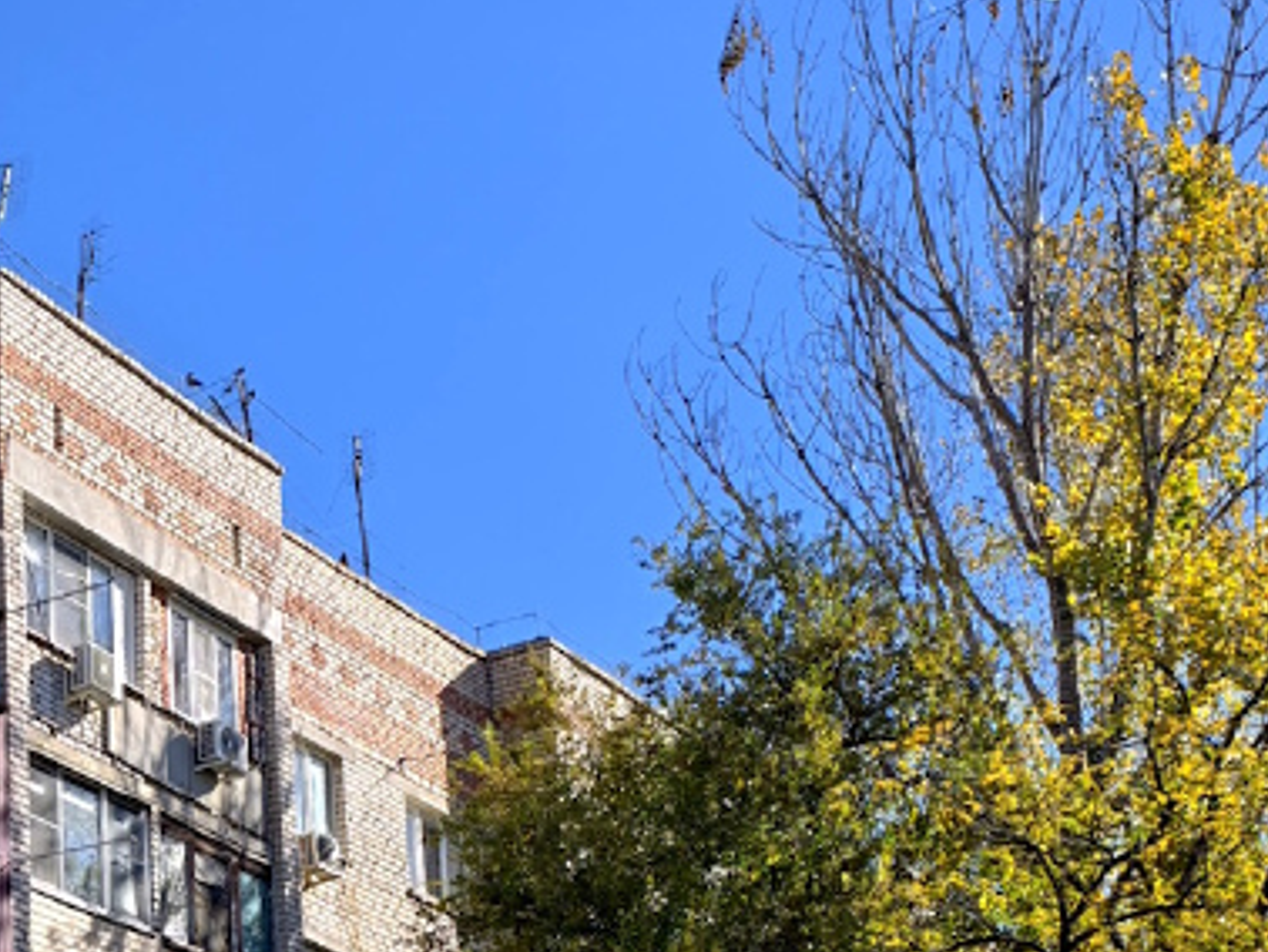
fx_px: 2896
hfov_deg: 22.7
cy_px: 1051
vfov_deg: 18.0
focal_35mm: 79
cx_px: -268
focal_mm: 6.54
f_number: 1.57
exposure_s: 1/2475
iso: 72
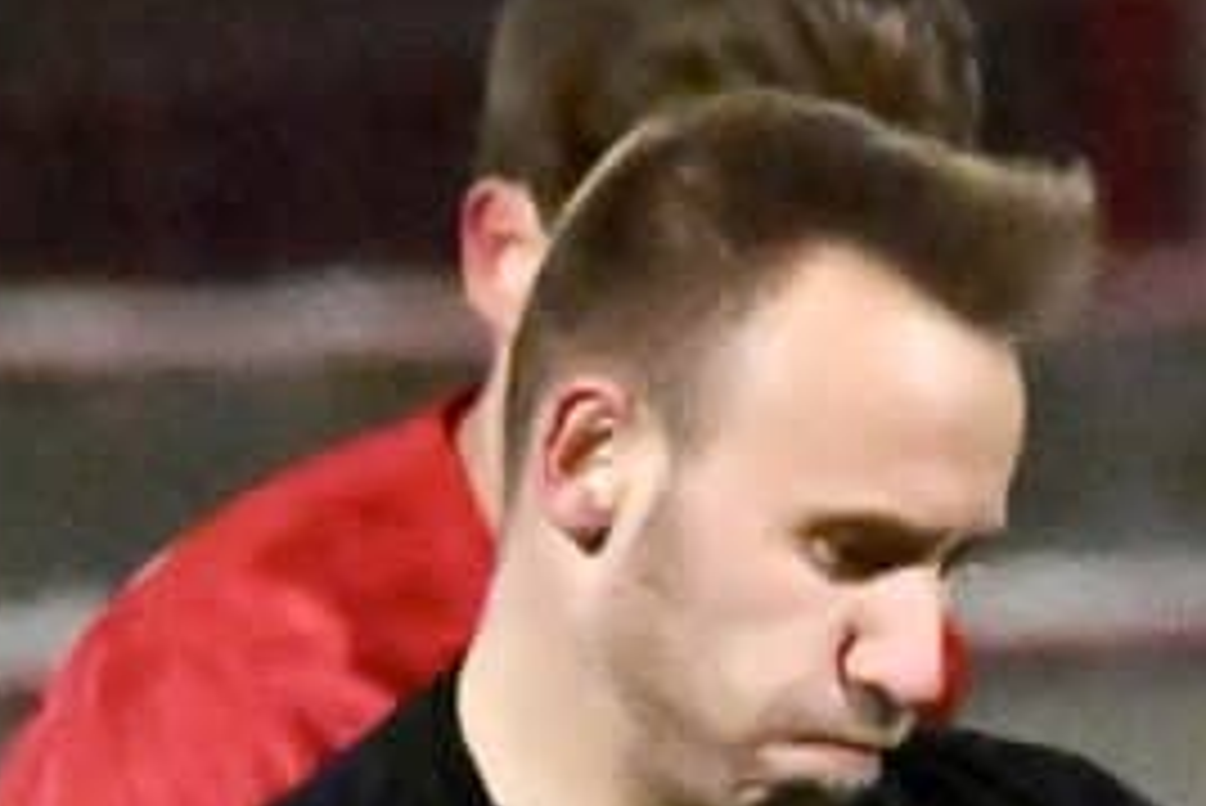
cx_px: 864
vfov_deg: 1.0
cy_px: 1871
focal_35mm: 1337
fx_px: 44812
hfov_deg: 1.5
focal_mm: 175
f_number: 3.5
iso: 10000
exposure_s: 1/1250
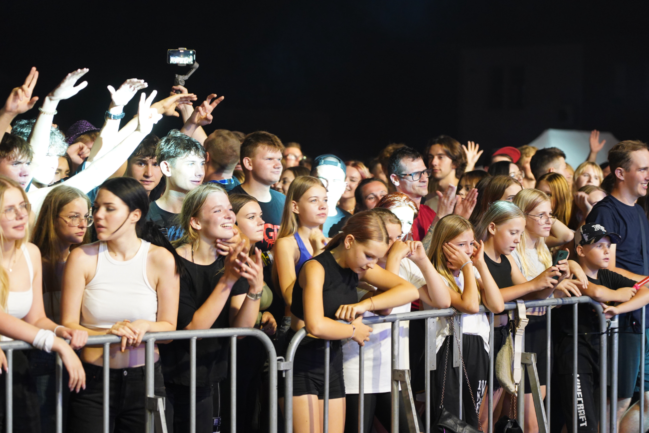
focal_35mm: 103
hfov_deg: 19.8
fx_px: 1857
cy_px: 216
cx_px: 324
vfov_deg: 13.3
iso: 3200
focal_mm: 103
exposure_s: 1/100
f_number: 4
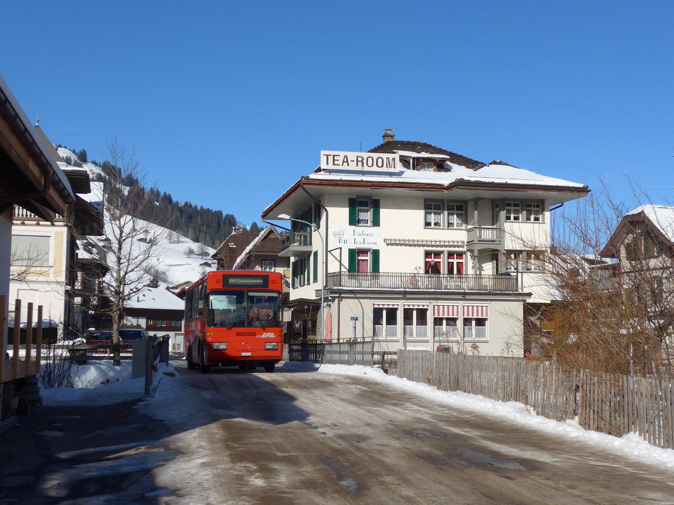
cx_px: 337
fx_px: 954
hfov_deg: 38.9
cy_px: 252
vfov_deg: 29.7
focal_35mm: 49
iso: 80
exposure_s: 1/2000
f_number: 3.2
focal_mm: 10.1
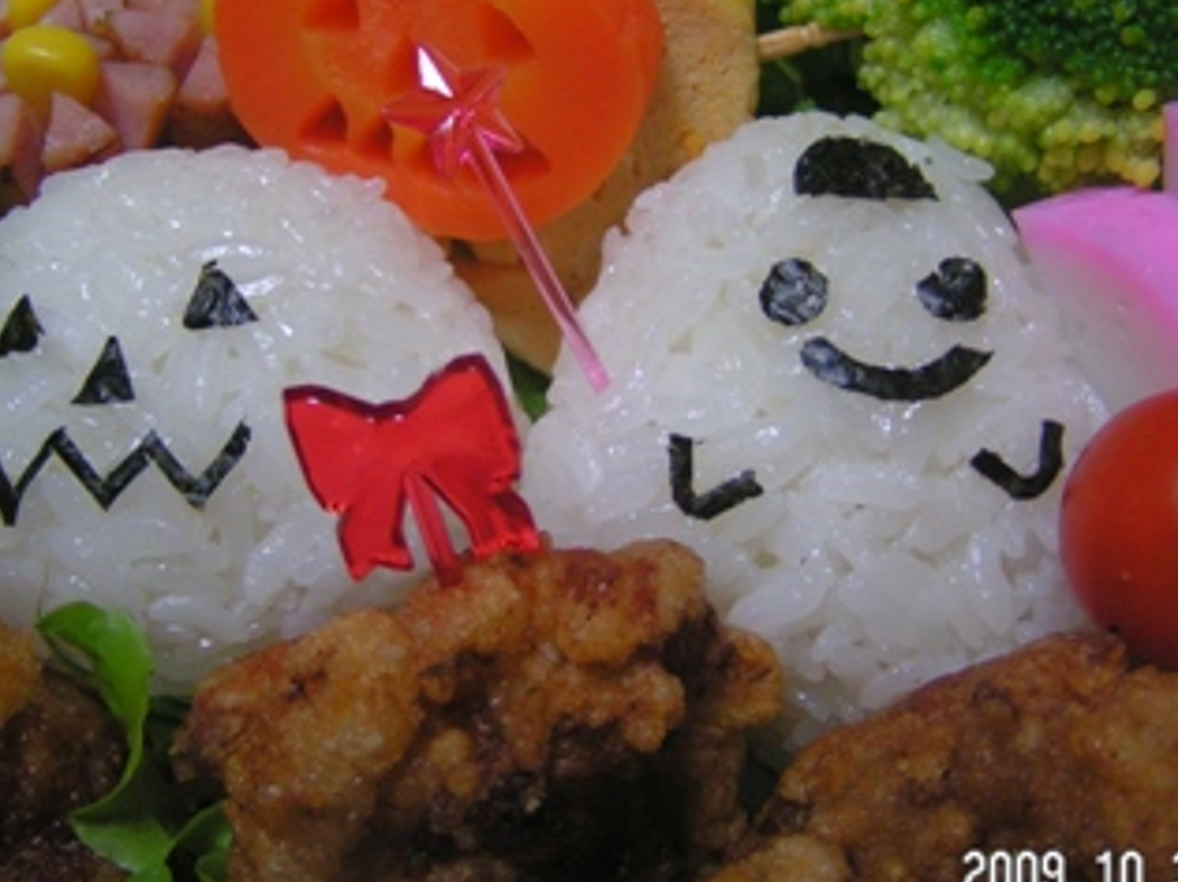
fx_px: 1837
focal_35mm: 54
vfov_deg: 27.0
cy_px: 366
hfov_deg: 35.5
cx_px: 524
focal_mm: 5.8
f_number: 2.8
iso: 125
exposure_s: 1/40
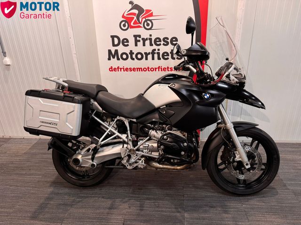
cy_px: 112
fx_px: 209
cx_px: 150
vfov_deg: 56.8
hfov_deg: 71.6
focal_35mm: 24
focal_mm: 6.76
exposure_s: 1/50
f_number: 1.78
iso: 250
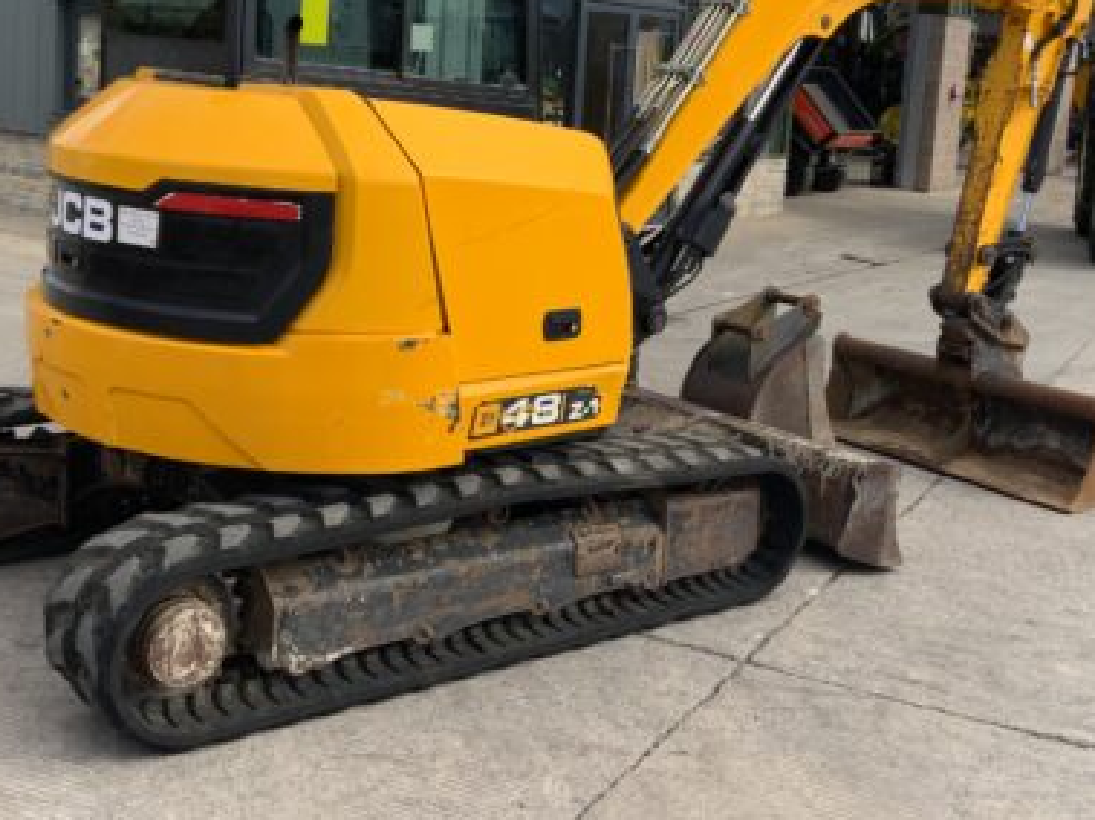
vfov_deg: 29.4
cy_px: 245
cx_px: 575
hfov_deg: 38.9
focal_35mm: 49
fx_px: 1550
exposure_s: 1/1055
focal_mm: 3
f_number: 1.8
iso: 16
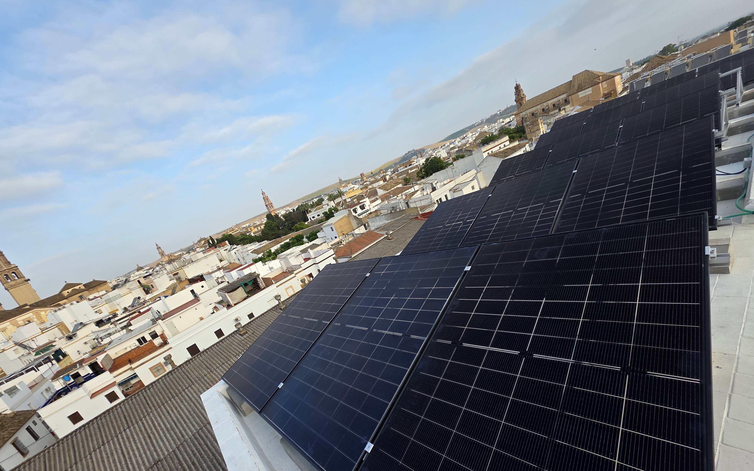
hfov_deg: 105.3
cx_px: 376
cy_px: 261
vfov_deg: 78.4
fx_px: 288
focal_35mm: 14
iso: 40
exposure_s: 1/606
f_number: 1.9
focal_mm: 2.2
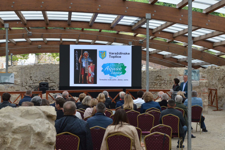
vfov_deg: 18.2
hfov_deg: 27.0
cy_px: 75
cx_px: 112
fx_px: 468
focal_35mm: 75
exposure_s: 1/250
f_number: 5.6
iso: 400
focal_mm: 50
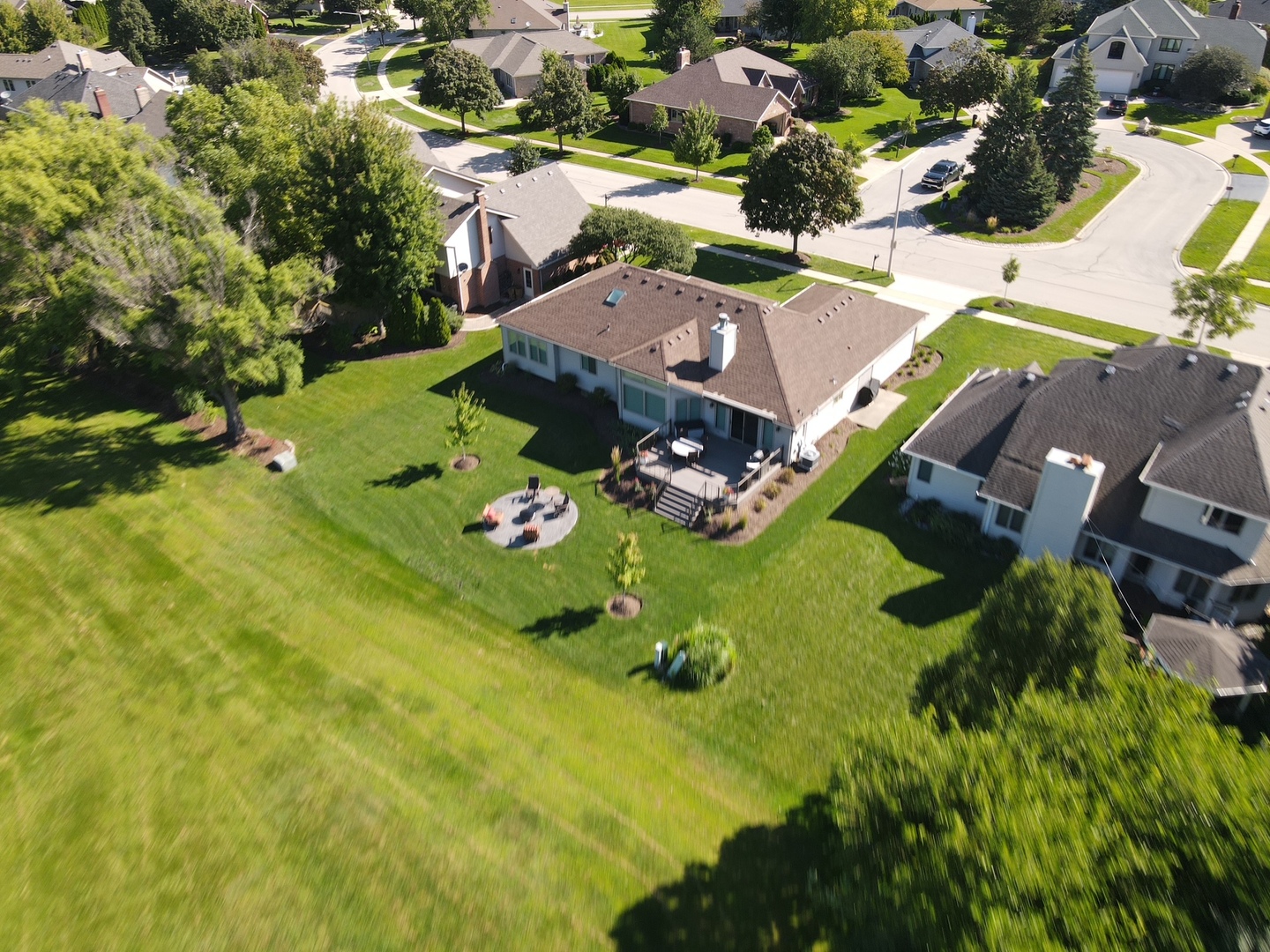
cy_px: 476
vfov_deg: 56.8
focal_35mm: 24
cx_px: 635
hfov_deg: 71.6
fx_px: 881
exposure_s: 1/15
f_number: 2.8
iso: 100
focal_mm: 4.5
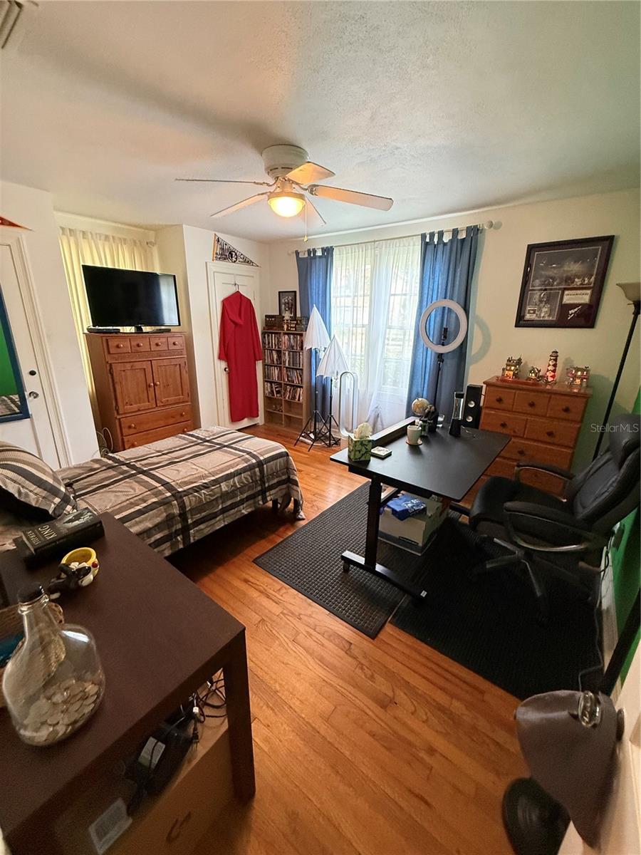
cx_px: 320
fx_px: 346
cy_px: 428
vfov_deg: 102.1
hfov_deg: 85.7
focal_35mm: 14
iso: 500
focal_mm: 2.22
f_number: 2.2
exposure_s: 1/60
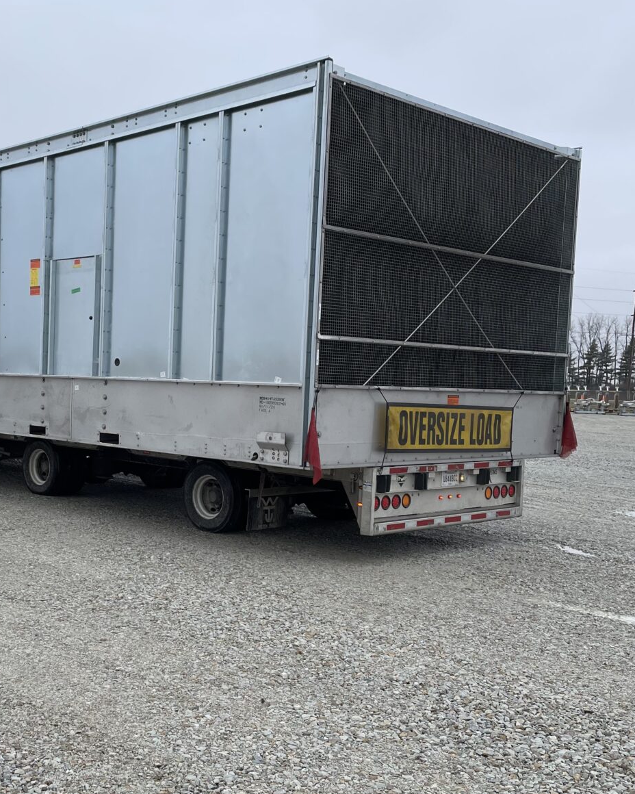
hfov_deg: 34.8
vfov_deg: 43.8
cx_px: 144
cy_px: 432
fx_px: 987
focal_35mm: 42
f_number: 1.6
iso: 32
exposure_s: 1/1062
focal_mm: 4.2
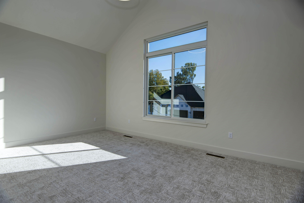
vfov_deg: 67.4
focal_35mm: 18
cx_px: 152
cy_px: 102
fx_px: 152
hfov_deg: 90.0
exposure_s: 1/180
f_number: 6.7
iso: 100
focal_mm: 18
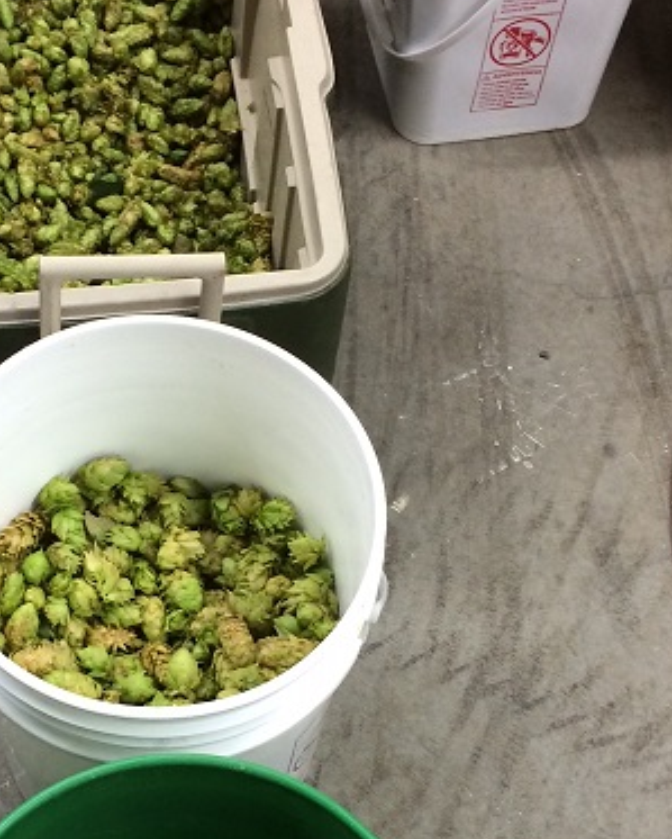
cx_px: 187
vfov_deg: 29.2
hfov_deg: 23.7
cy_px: 594
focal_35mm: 64
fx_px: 1589
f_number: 2.2
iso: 125
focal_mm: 4.12
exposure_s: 1/30
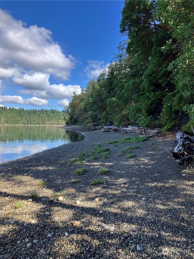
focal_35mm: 28
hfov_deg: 49.7
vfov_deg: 63.5
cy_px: 130
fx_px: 209
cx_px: 97
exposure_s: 1/796
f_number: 1.8
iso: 32
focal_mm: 3.99
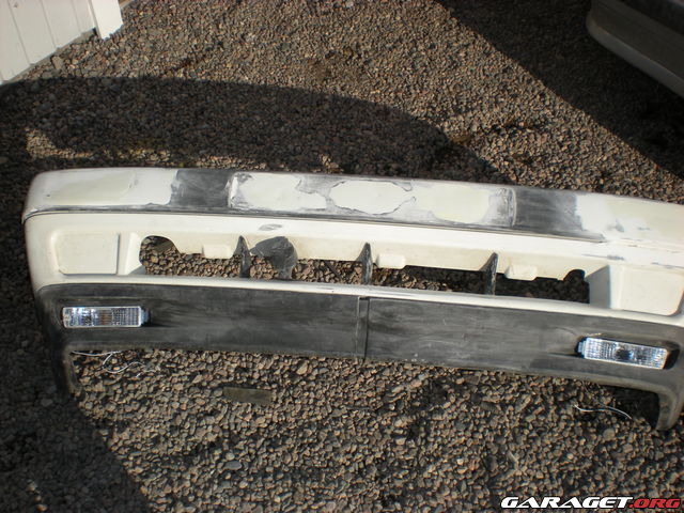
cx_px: 342
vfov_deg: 37.7
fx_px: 751
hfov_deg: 49.0
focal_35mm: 38
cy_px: 256
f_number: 4.6
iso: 64
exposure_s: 1/664
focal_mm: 6.3
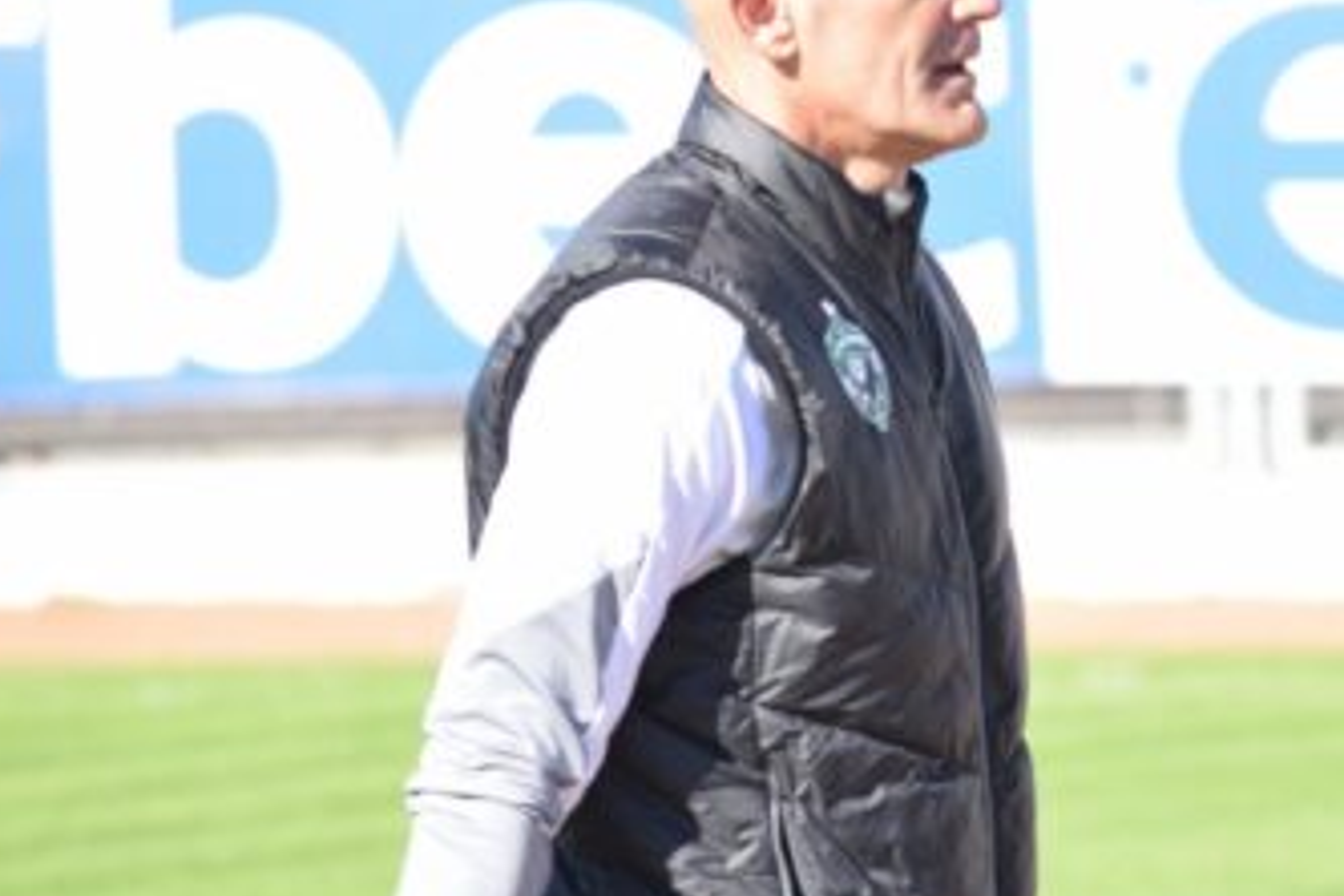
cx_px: 948
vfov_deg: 2.7
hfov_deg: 4.0
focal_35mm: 511
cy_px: 182
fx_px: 19076
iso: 400
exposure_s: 1/800
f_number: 5
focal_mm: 180
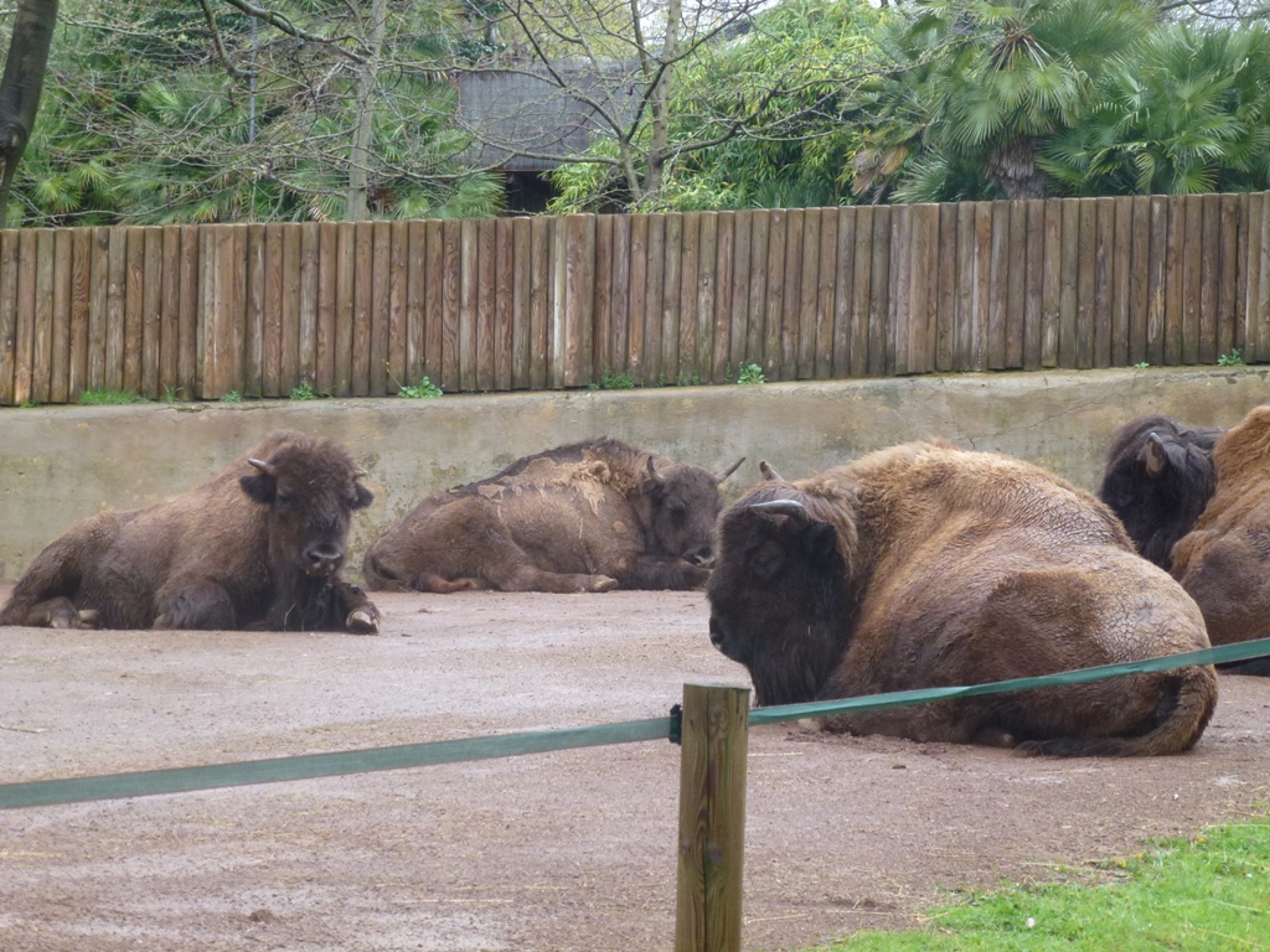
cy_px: 476
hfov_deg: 16.3
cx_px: 635
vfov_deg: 12.2
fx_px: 4439
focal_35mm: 121
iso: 200
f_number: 5.1
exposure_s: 1/80
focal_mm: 21.7
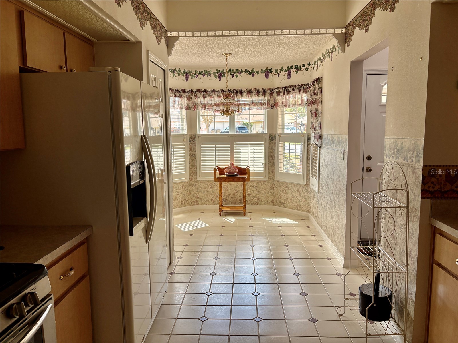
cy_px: 172
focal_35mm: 26
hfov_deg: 67.3
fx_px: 344
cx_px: 229
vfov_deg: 53.1
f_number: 1.6
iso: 64
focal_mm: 5.96
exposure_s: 1/266
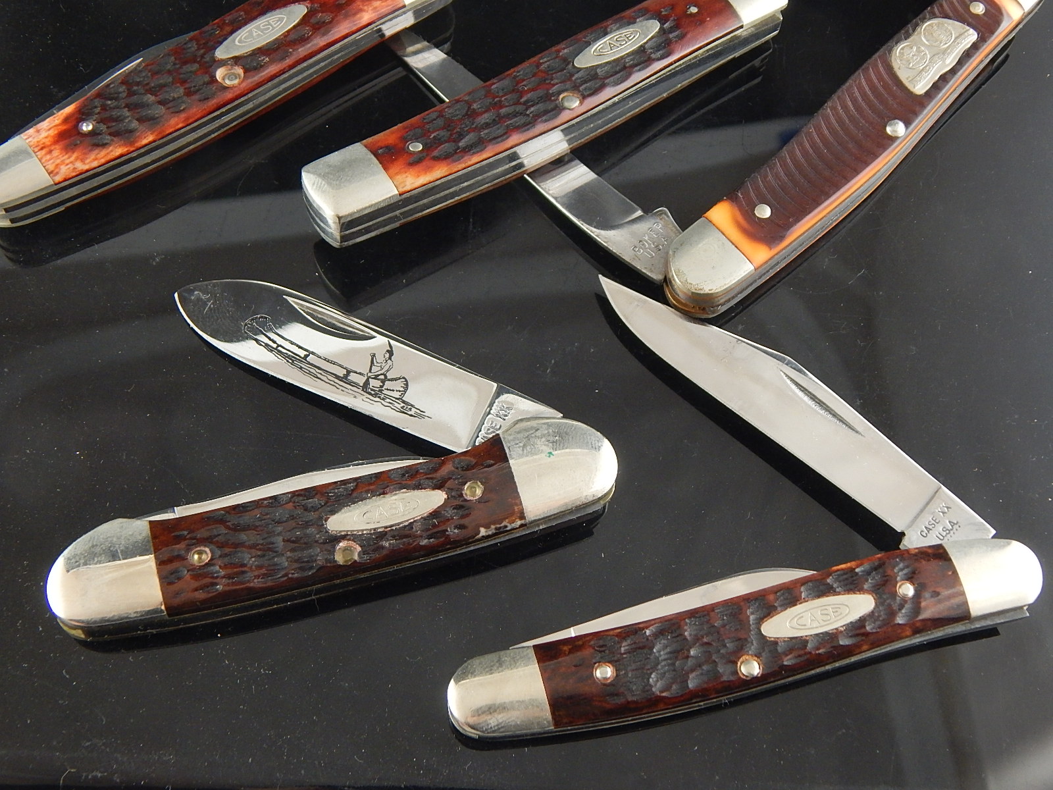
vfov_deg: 30.3
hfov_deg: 39.7
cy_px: 395
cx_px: 526
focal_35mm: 48
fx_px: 1460
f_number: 3.7
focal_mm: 8.6
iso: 400
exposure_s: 1/25
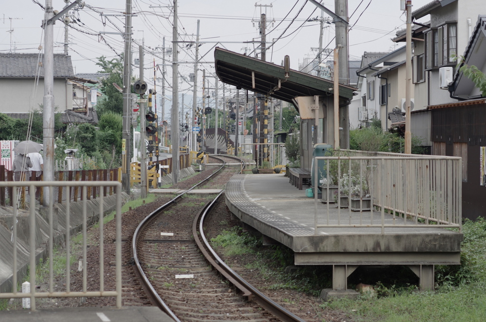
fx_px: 1414
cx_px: 243
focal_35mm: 105
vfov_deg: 13.0
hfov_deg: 19.5
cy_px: 161
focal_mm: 70
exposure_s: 1/500
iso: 100
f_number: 4
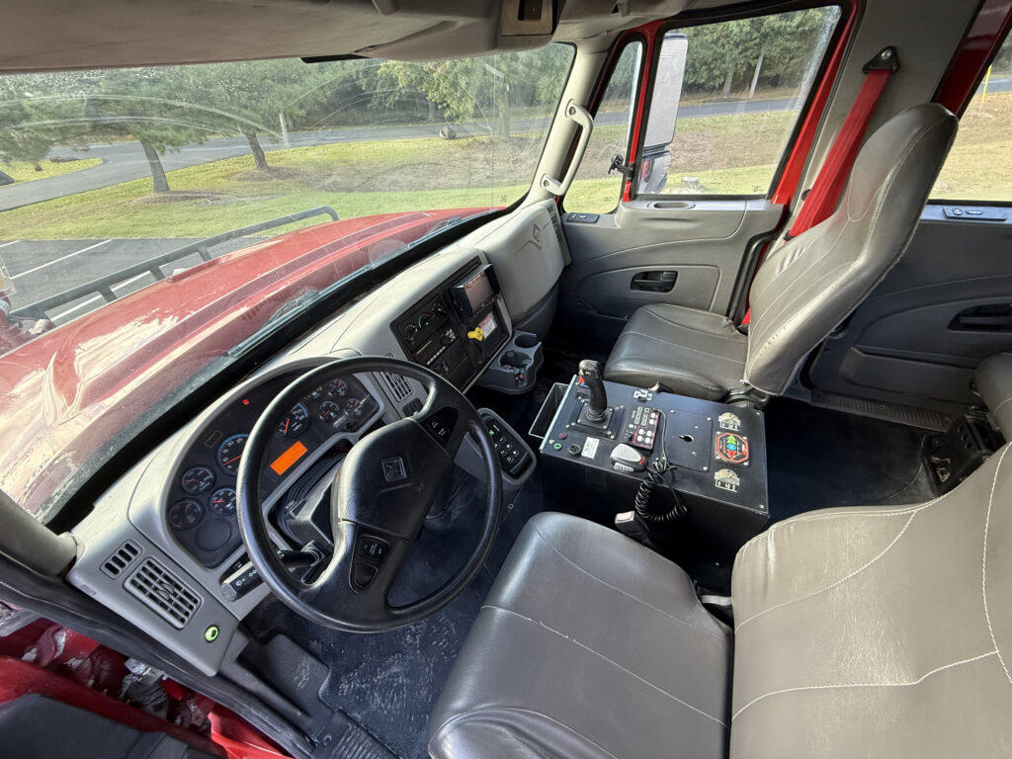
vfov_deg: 85.7
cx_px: 506
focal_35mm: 14
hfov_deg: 102.1
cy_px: 380
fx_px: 409
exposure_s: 1/99
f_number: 2.2
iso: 250
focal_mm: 2.22
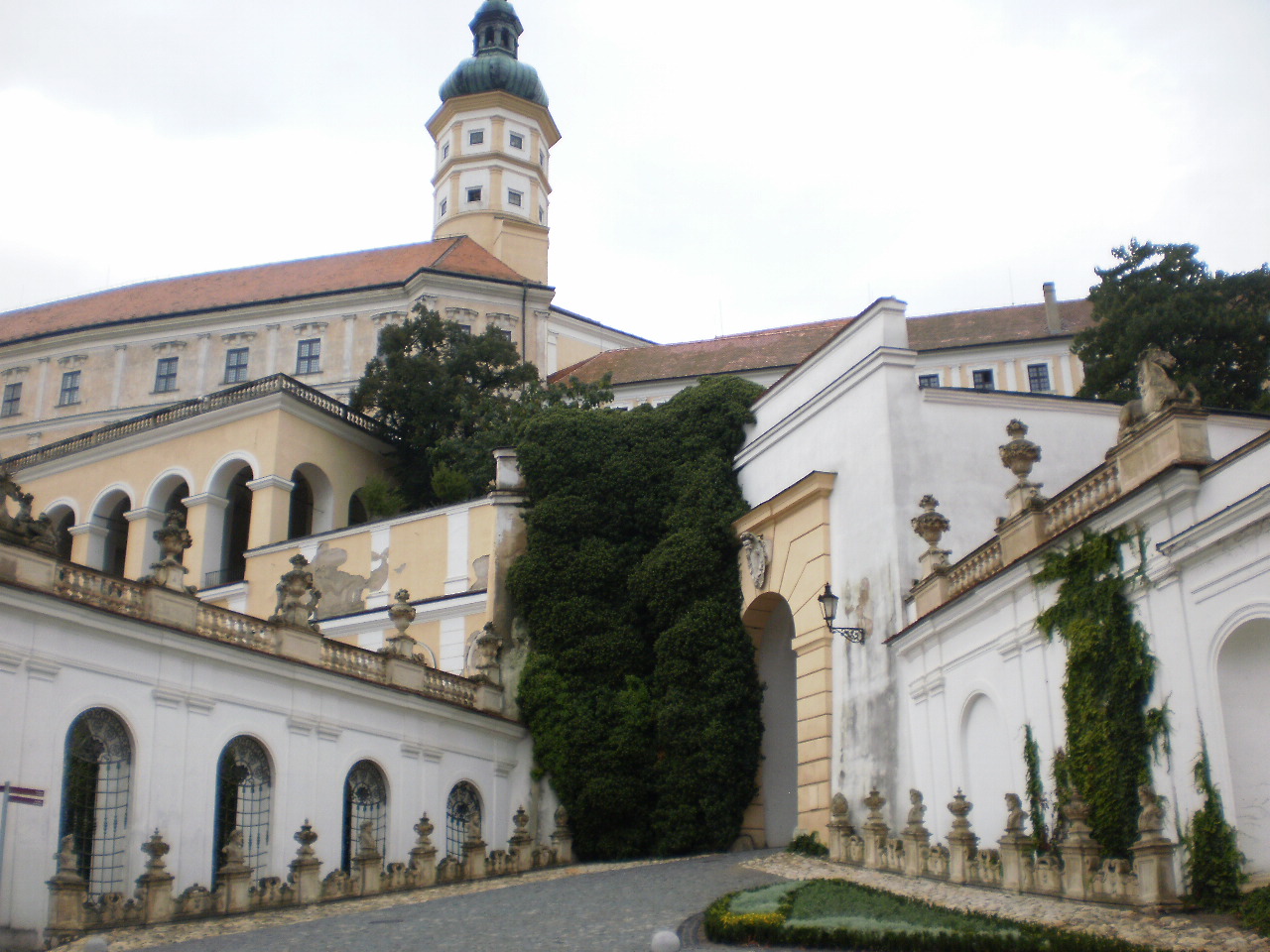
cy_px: 476
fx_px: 1394
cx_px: 635
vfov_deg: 37.7
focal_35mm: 38
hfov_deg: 49.0
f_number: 3.1
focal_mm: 6.3
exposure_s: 1/50
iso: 100
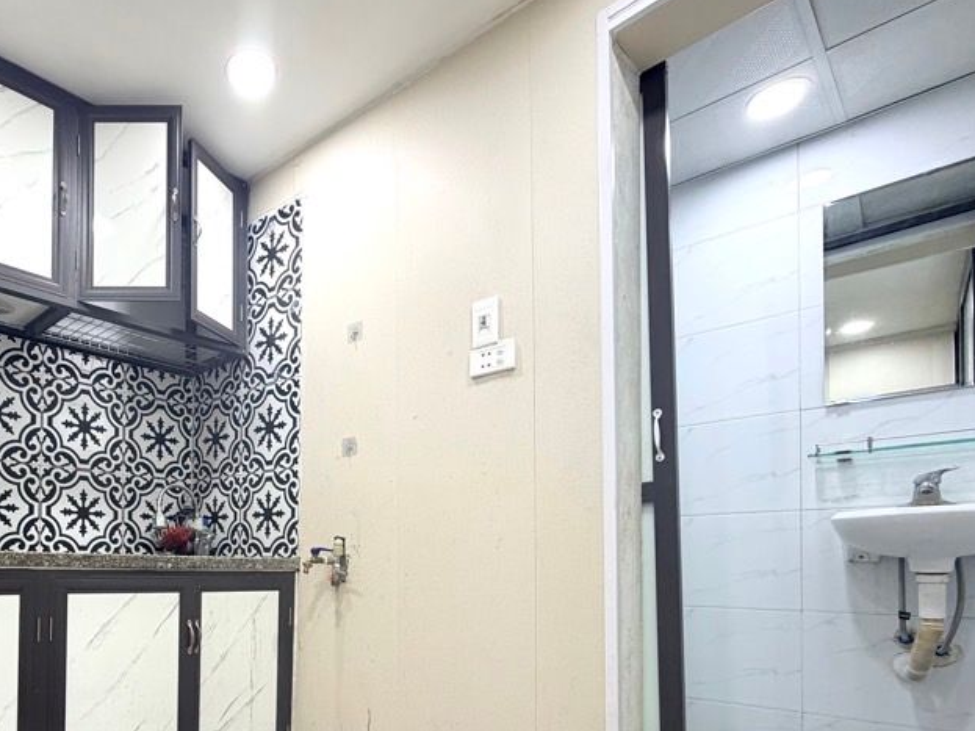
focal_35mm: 23
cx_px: 293
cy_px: 557
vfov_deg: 55.7
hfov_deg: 70.8
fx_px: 648
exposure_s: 1/100
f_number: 2.2
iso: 160
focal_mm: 2.22
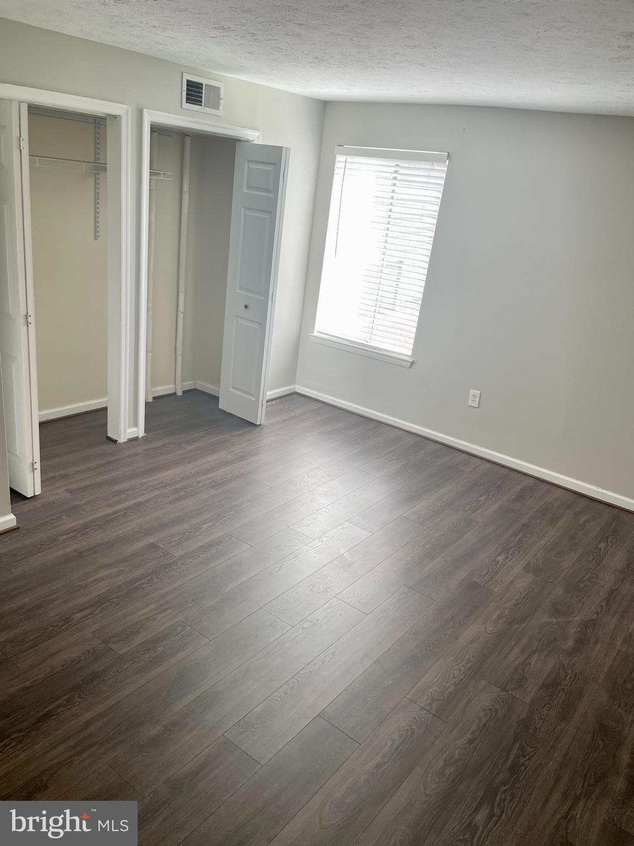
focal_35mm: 26
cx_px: 317
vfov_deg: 67.3
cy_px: 423
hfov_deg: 53.1
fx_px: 635
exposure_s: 1/121
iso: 64
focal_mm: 4.2
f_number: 1.6
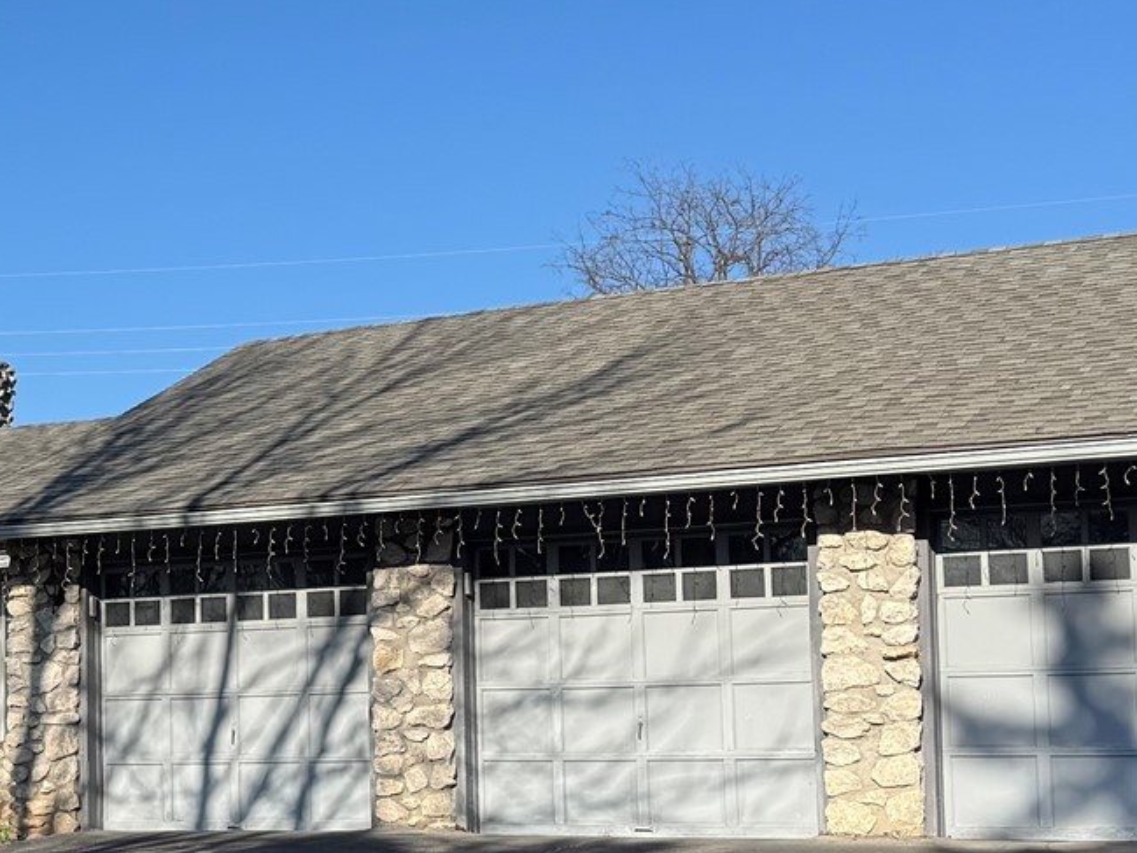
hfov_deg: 26.0
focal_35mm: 71
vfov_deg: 20.6
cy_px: 576
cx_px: 5
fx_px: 2333
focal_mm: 6.76
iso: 80
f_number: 1.78
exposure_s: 1/4310
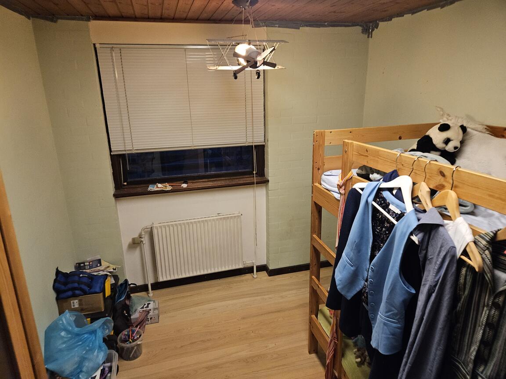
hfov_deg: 73.9
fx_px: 336
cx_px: 253
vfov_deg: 58.9
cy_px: 190
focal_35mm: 23
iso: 640
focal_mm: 5.4
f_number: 1.8
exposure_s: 1/33.3
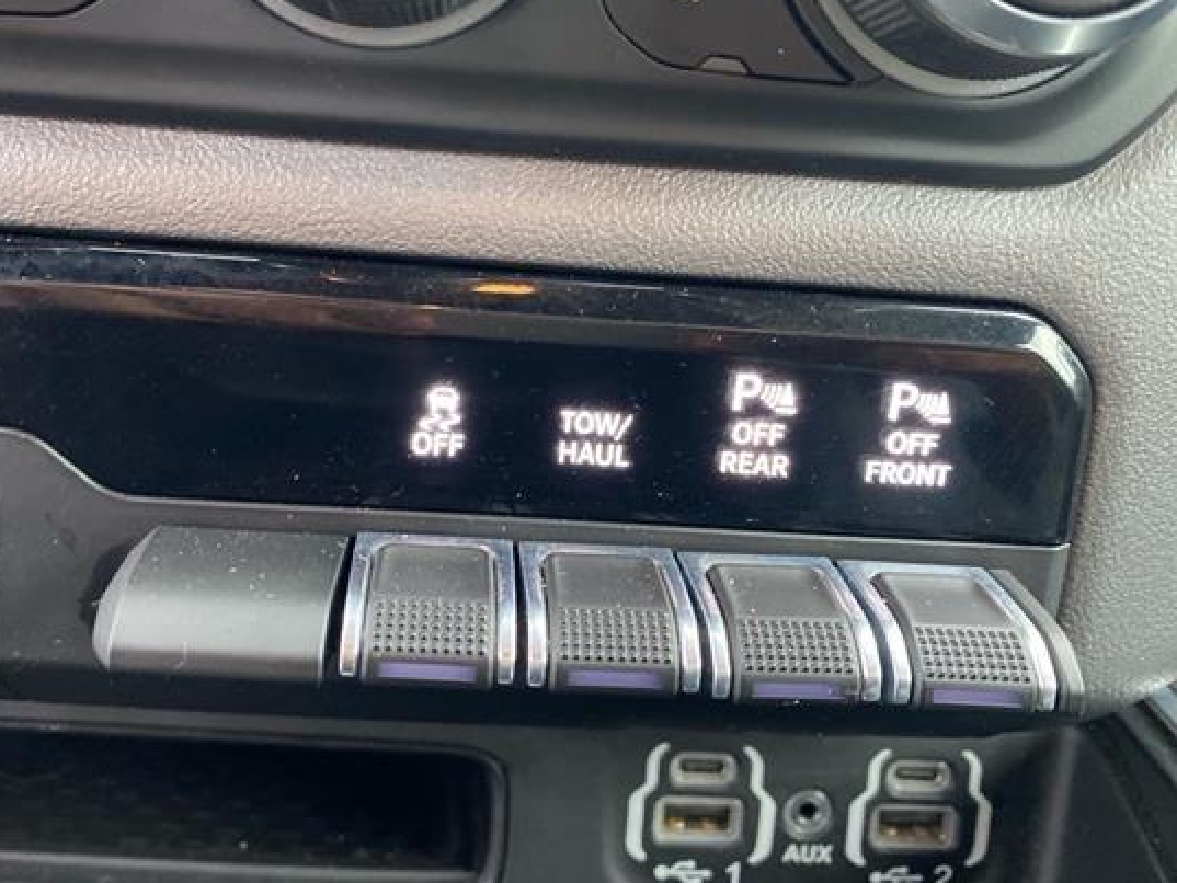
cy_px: 362
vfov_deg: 45.3
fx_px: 1054
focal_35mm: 31
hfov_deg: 58.1
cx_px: 513
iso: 500
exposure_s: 1/37
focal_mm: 4.25
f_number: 1.8
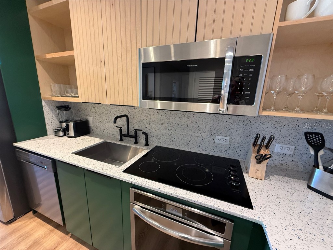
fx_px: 135
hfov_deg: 102.1
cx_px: 166
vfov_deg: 85.7
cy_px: 125
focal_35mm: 14
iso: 500
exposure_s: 1/60
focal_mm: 2.22
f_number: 2.2
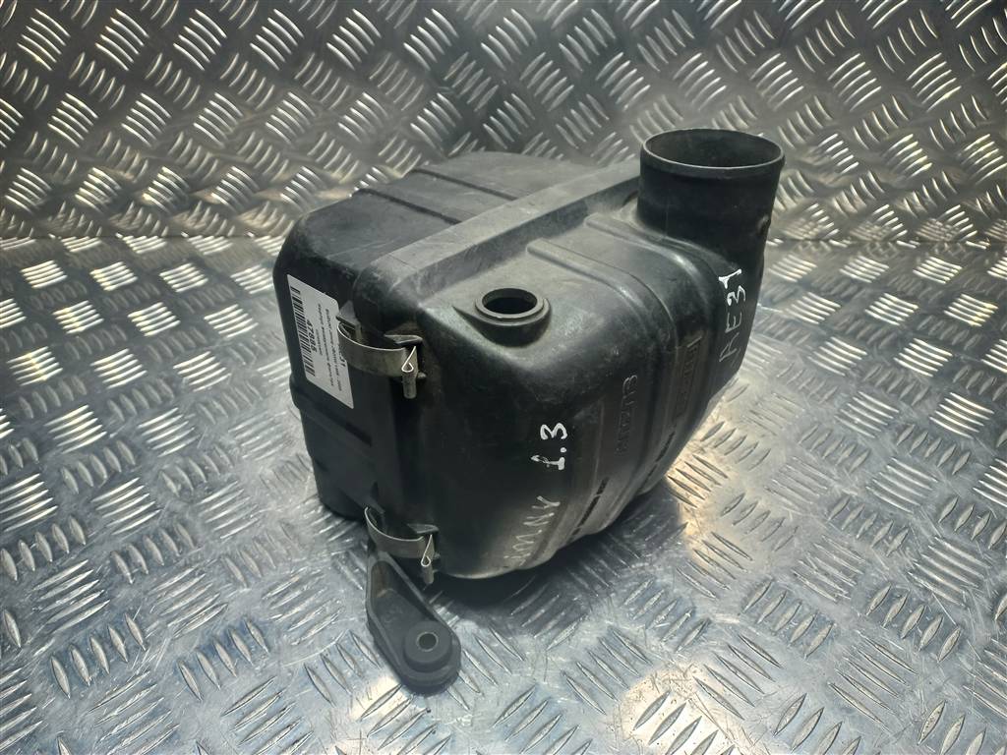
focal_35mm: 25
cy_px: 378
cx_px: 504
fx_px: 727
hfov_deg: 69.4
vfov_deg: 54.9
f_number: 1.8
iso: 50
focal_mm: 4.6
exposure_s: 1/50
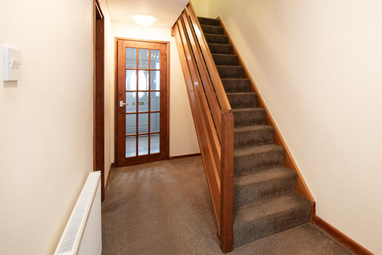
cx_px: 258
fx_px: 223
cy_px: 92
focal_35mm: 21
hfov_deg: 78.3
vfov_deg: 58.5
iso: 320
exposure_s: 1/2
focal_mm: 10
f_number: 8
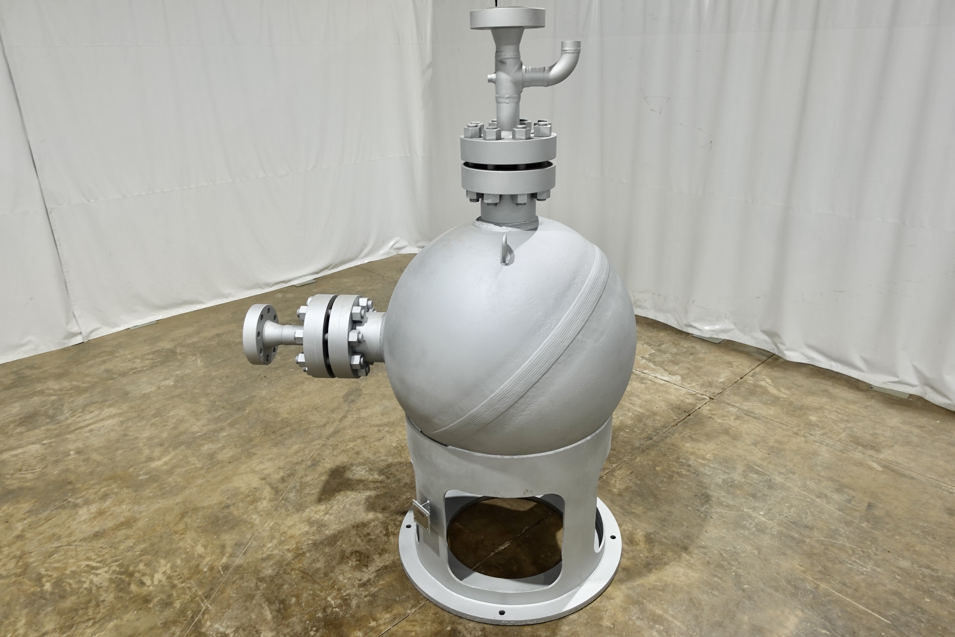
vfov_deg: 53.1
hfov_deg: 73.7
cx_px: 478
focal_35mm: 24
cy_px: 318
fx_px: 637
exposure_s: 1/30
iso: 125
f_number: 2.5
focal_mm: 9.4
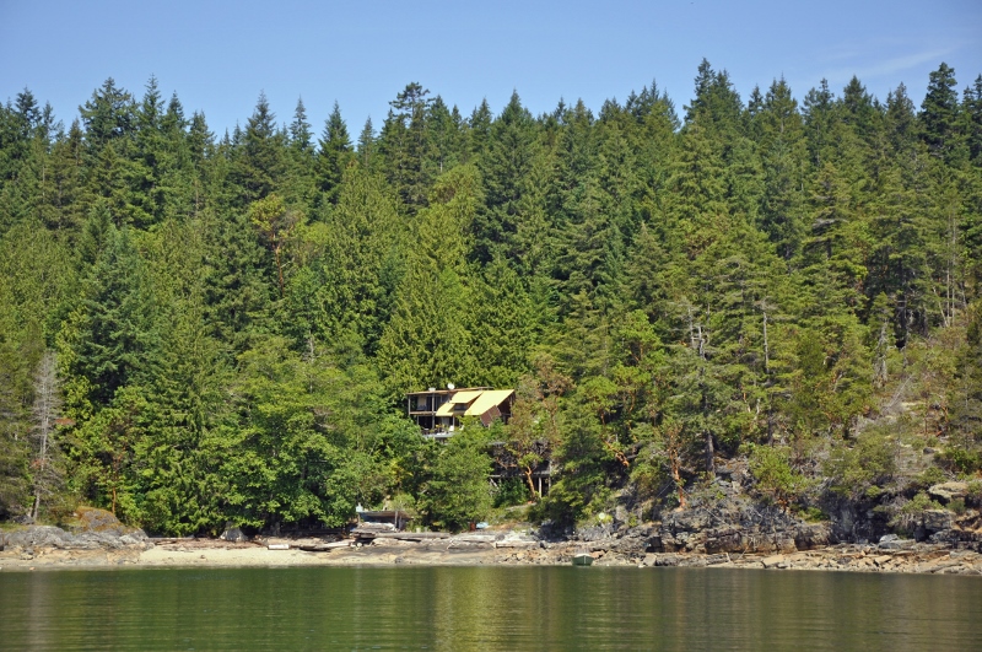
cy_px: 326
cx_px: 491
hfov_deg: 21.9
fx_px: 2533
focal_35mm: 93
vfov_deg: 14.7
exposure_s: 1/640
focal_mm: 62
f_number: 6.3
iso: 200
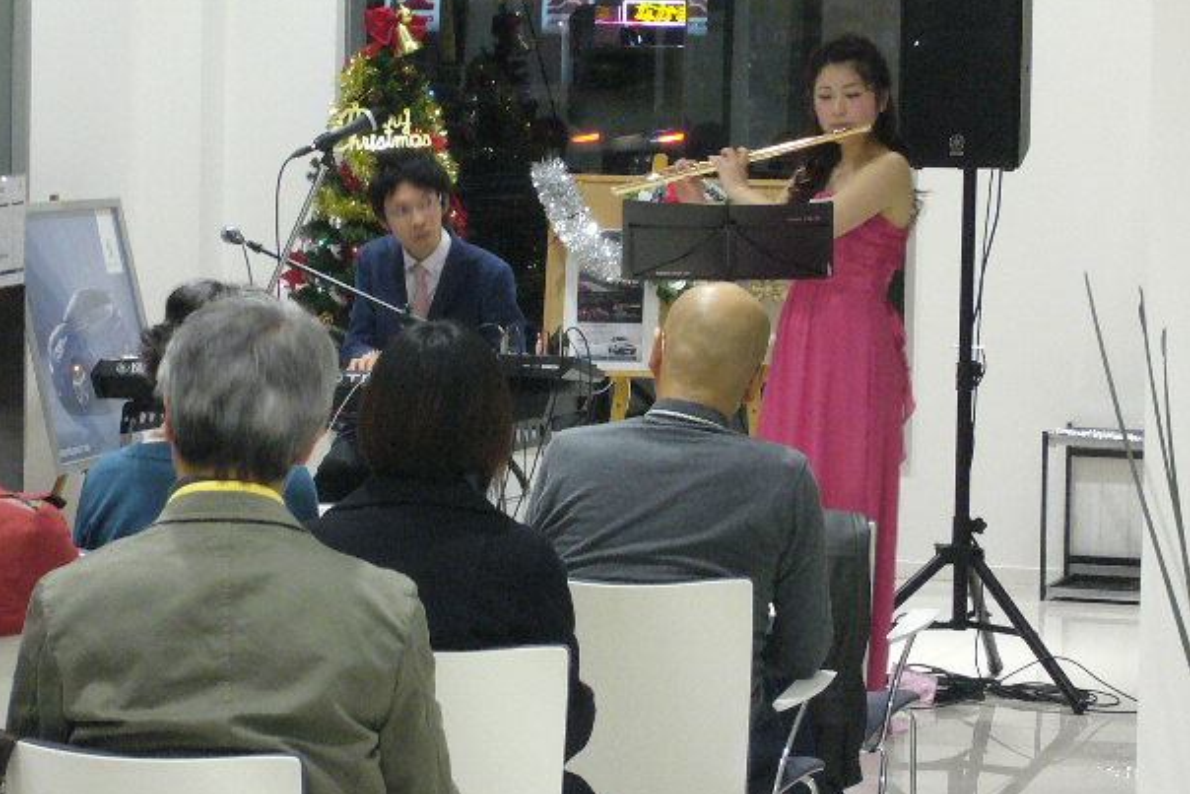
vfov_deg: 9.7
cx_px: 562
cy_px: 333
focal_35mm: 141
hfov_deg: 14.5
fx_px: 4662
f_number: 4.9
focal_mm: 17
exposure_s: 1/8
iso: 200
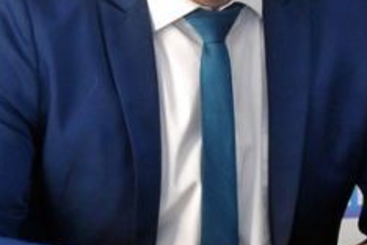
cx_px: 190
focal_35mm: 205
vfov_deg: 6.7
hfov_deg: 10.0
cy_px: 22
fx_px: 2090
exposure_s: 1/250
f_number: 4.5
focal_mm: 46
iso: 1000
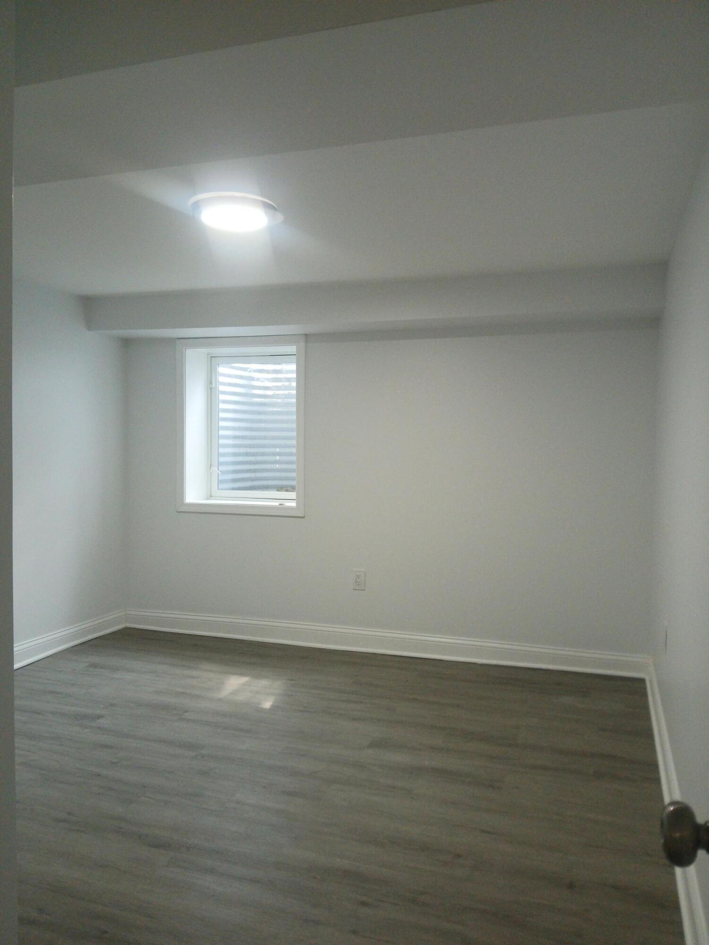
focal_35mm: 26
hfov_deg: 53.1
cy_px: 472
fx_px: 710
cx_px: 354
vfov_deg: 67.3
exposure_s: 1/60
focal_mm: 3.98
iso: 160
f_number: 1.8
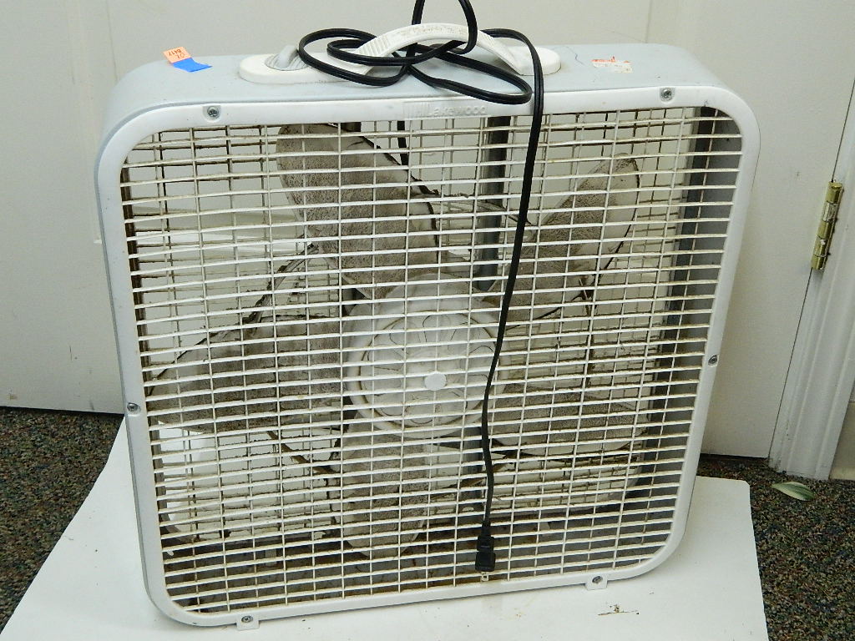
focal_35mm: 47
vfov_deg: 30.9
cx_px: 428
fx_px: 1161
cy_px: 320
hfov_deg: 40.4
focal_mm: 8.4
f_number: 3.6
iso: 400
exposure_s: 1/60
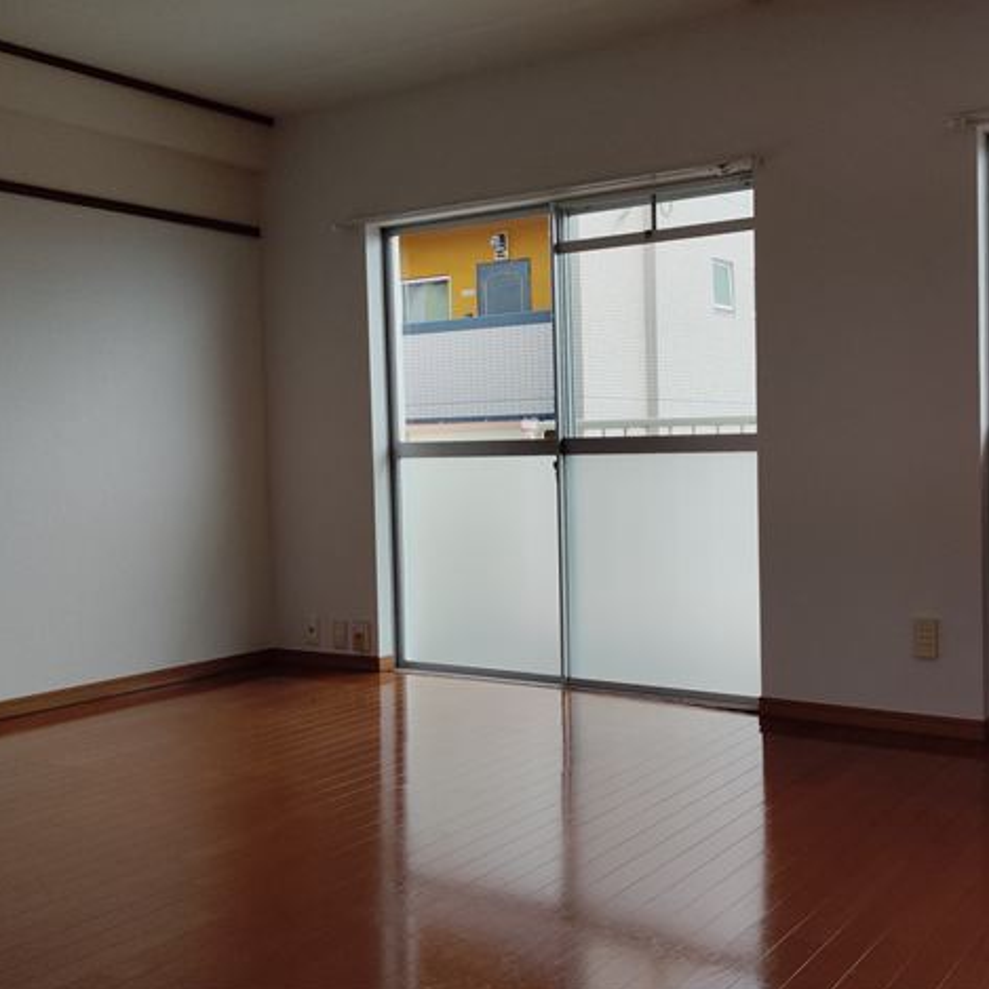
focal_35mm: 35
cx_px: 656
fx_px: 1131
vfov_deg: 47.2
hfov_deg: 46.5
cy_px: 489
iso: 50
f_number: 1.8
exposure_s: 1/689
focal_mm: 4.25
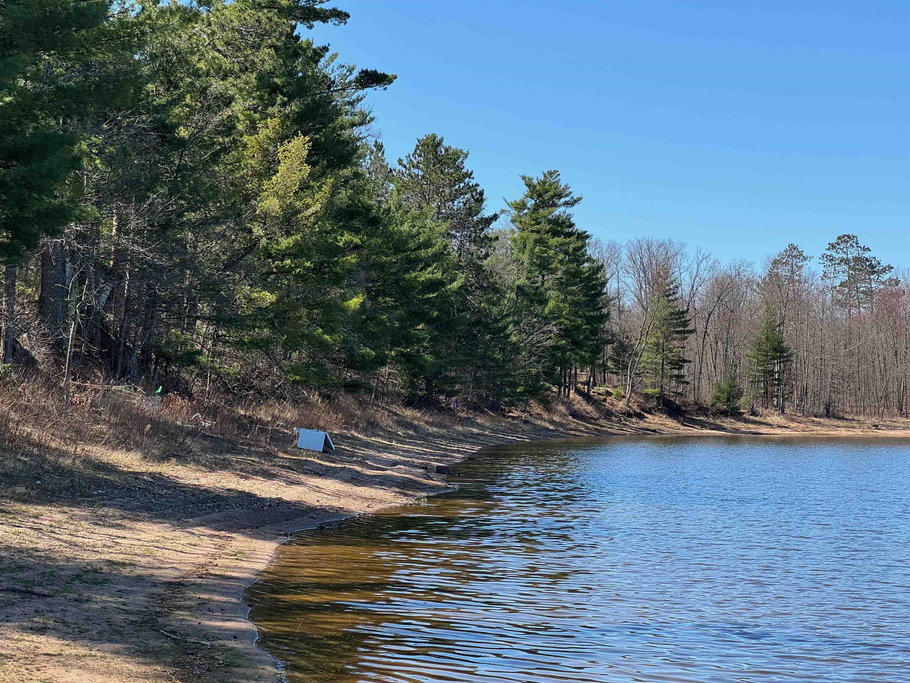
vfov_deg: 19.1
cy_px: 342
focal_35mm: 77
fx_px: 2024
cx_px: 455
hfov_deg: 25.3
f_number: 2.8
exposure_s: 1/539
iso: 25
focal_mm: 9
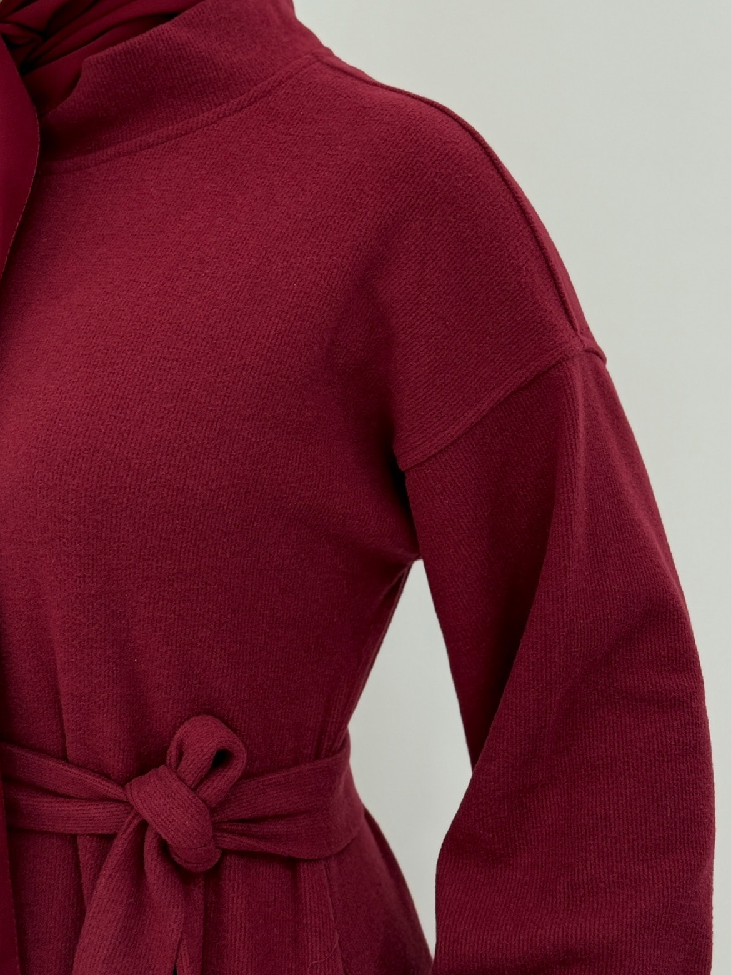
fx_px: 1774
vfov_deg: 30.6
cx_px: 317
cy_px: 349
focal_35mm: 63
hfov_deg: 23.3
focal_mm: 6.76
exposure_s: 1/121
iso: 64
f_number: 1.78
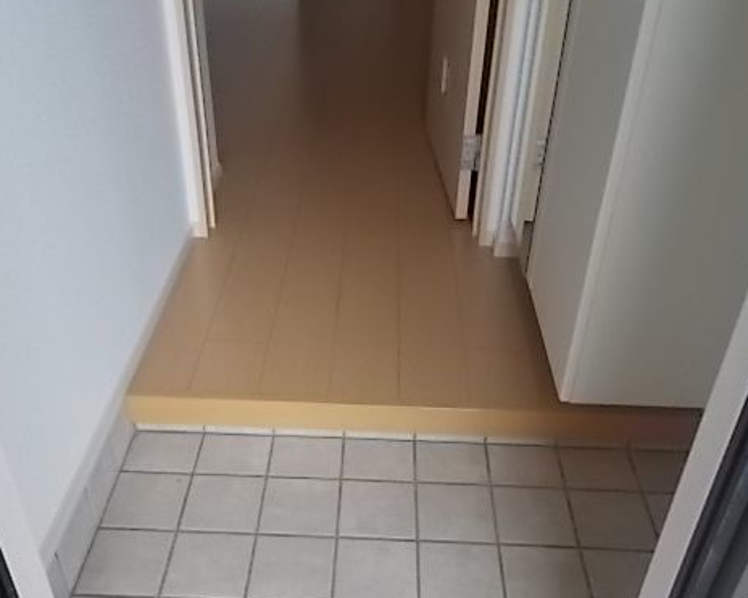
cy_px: 372
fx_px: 775
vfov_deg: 41.9
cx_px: 355
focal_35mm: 35
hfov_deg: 51.5
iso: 400
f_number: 3.2
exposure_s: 1/200
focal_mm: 4.6
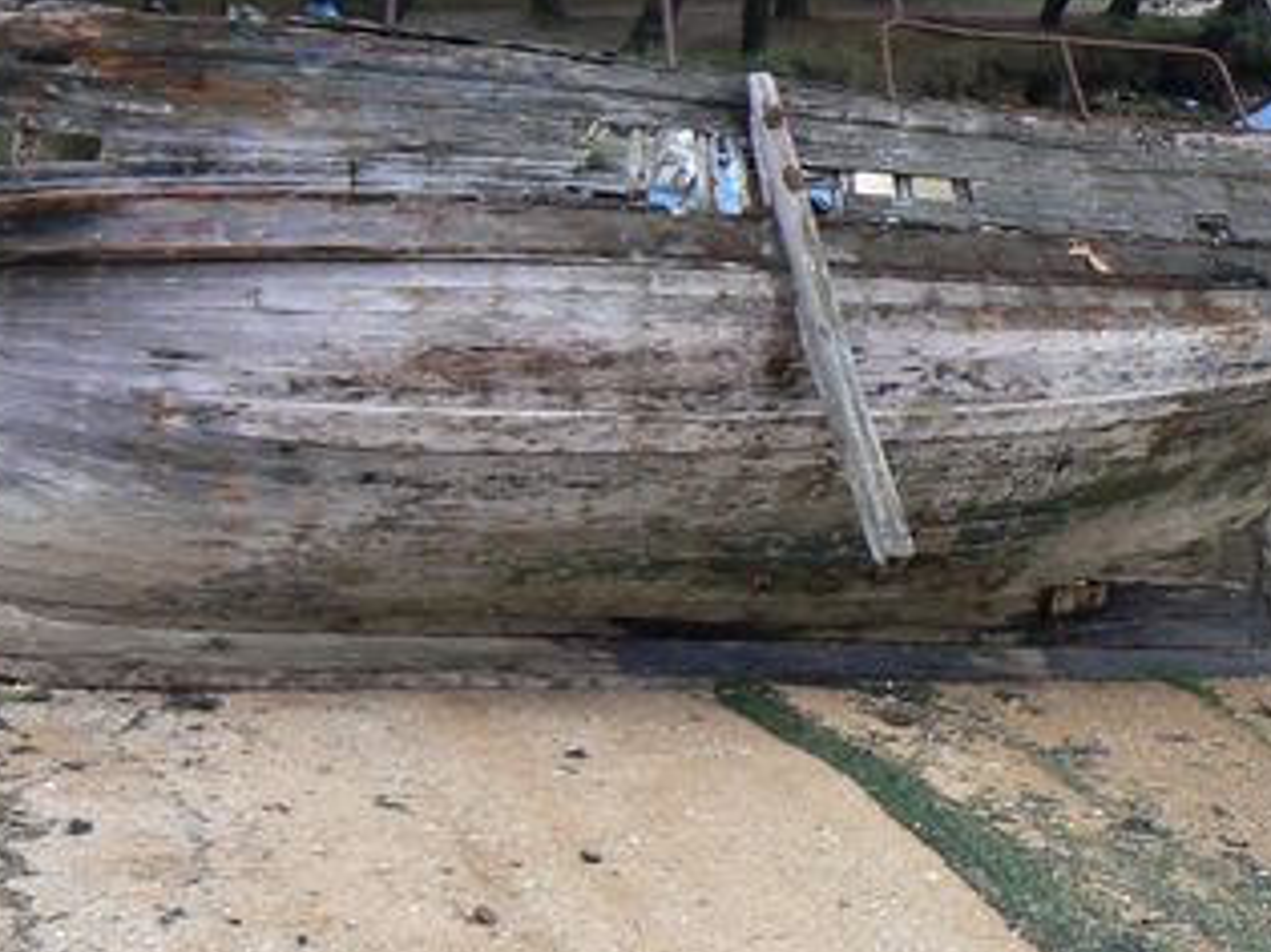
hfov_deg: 24.3
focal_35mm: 78
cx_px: 1154
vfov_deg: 18.6
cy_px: 113
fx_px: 2863
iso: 200
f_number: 5
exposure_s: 1/100
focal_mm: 6
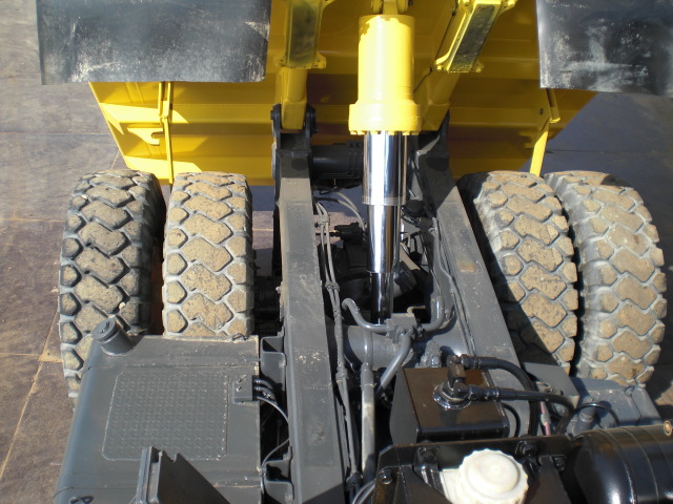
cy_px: 252
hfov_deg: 49.0
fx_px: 739
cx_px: 336
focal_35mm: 38
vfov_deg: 37.7
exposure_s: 1/400
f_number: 3.1
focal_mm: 6.3
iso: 64
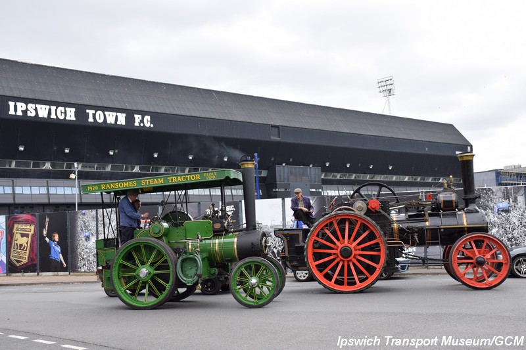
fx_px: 570
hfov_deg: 49.6
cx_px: 263
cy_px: 175
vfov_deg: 34.2
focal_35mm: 39
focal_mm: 26
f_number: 7.1
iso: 200
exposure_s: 1/250
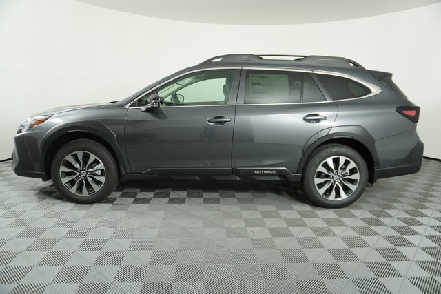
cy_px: 147
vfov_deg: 53.2
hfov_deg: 73.7
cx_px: 220
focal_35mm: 24
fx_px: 294
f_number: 4
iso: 400
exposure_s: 1/160
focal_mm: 16
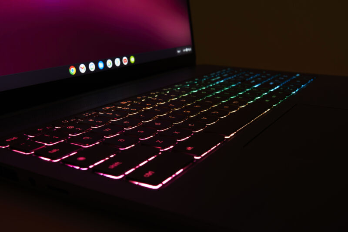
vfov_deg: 32.7
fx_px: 396
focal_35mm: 41
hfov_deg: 47.4
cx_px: 174
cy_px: 116
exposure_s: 5
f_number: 16
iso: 200
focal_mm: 41
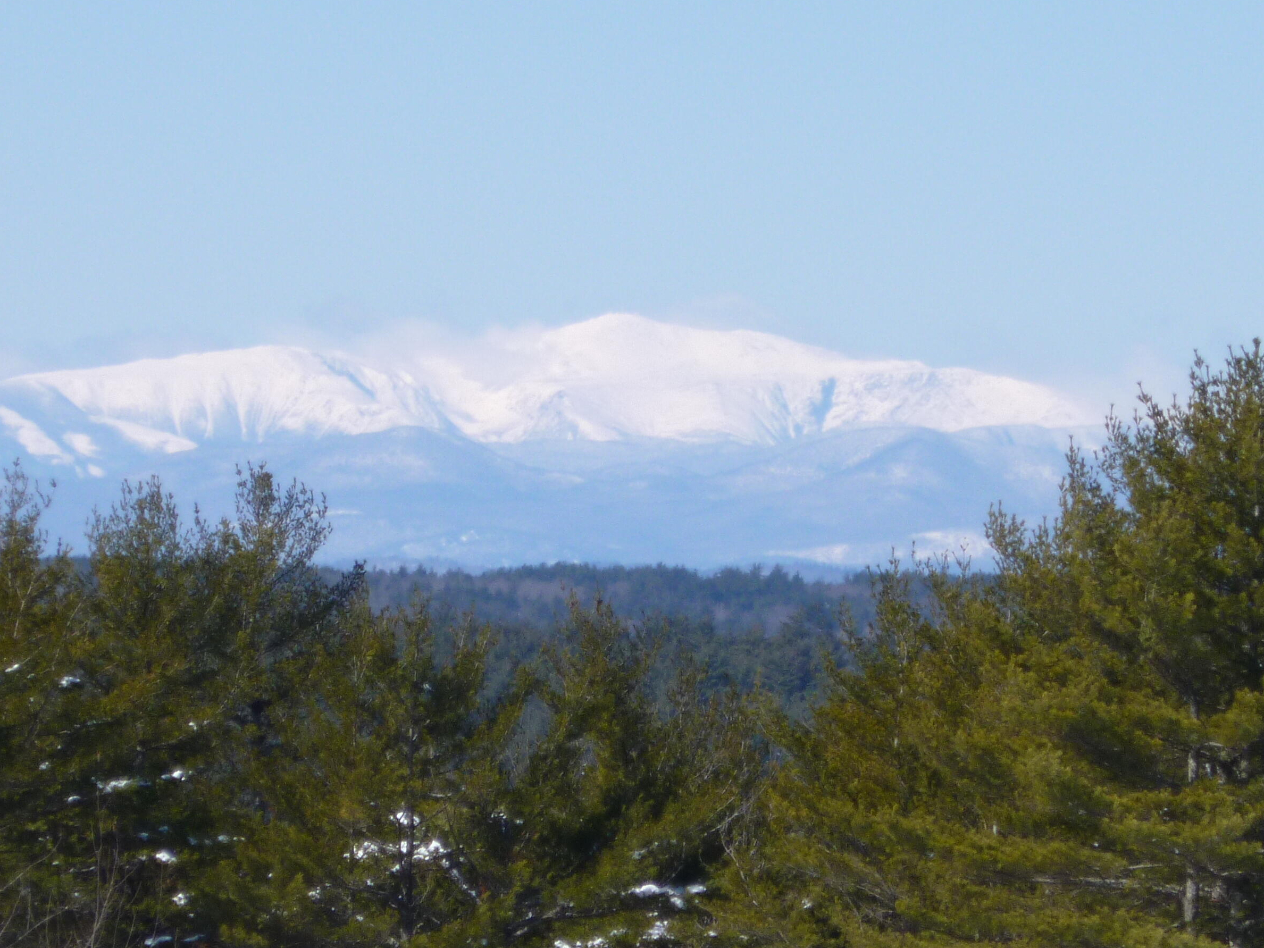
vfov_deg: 3.4
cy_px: 473
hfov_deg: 4.6
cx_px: 644
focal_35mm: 434
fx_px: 15848
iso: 100
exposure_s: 1/500
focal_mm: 40
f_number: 5.9
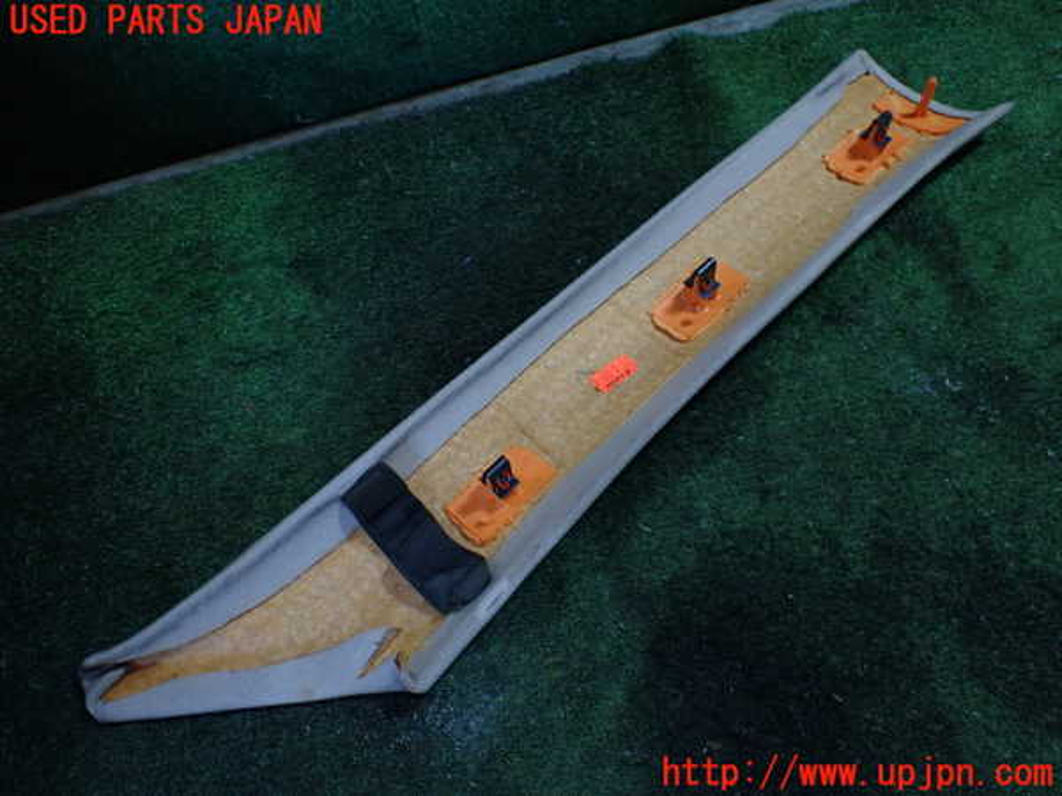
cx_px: 531
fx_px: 920
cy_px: 398
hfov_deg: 60.0
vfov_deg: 46.8
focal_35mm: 30
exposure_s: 1/125
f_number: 2.3
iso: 320
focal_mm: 5.4
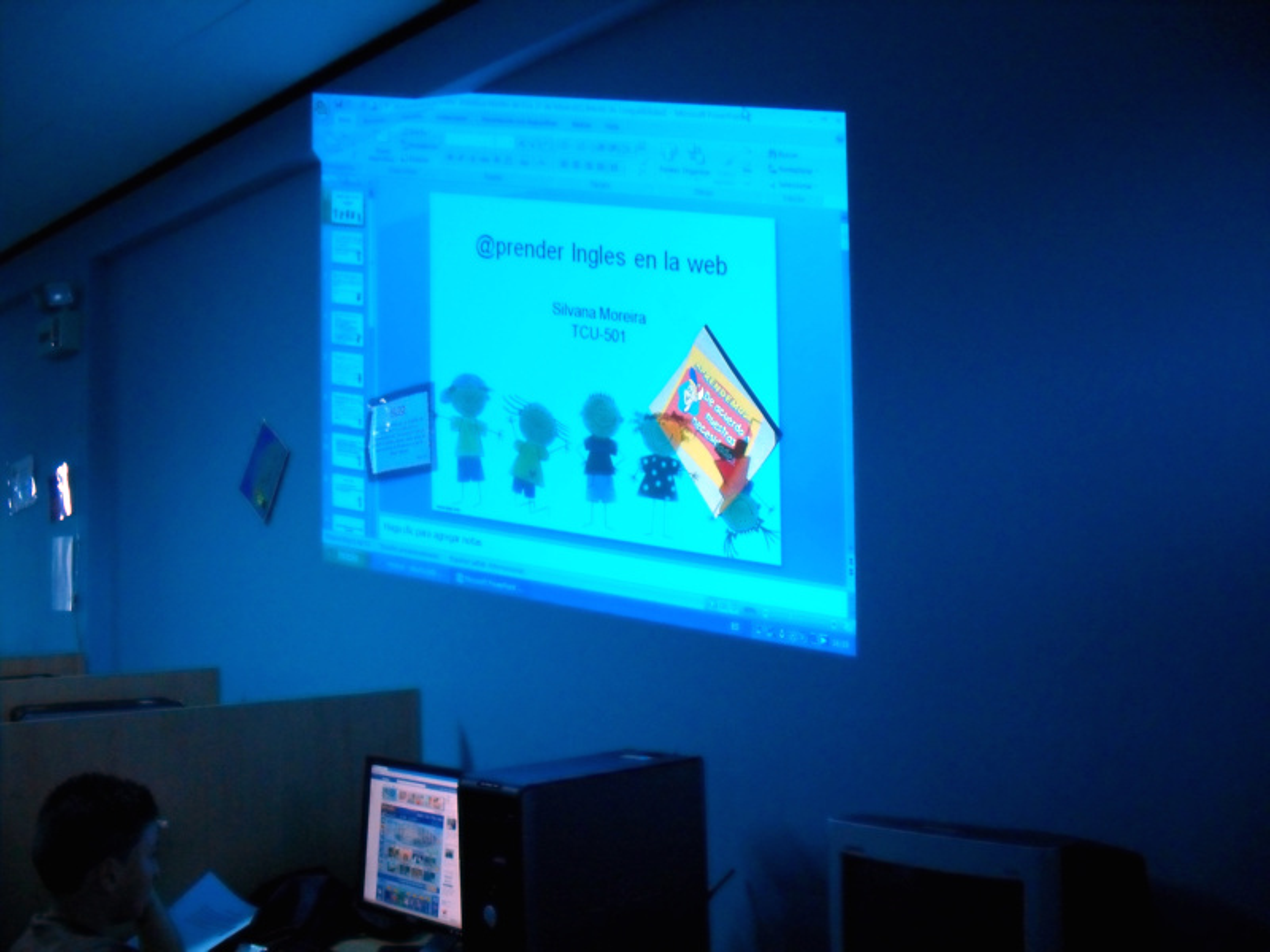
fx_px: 1284
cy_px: 476
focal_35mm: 35
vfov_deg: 40.7
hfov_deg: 52.6
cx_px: 635
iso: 320
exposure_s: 1/30
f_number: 3.2
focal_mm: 6.3
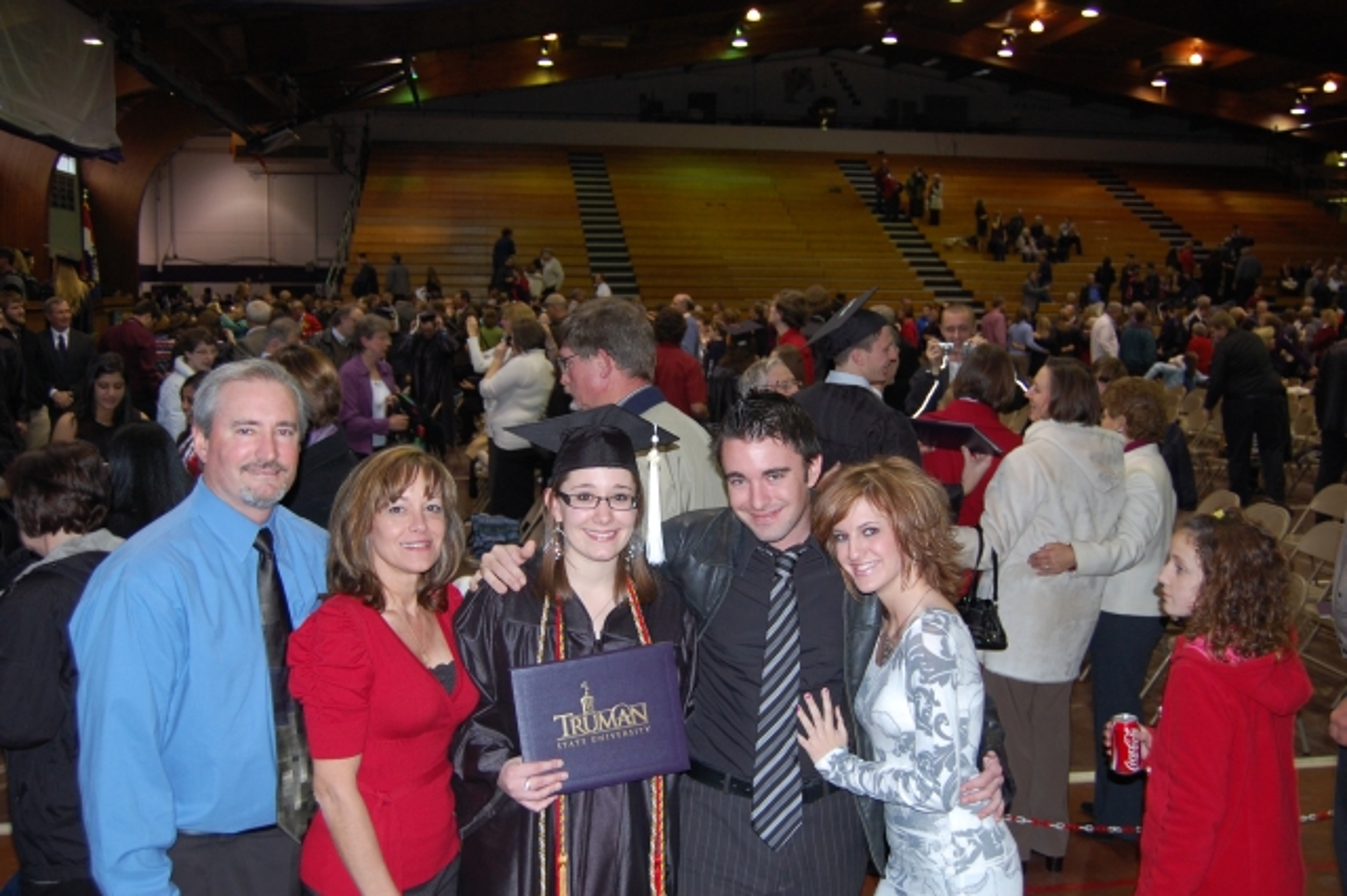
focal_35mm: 34
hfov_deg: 55.1
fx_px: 1290
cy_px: 448
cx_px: 674
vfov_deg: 38.3
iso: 400
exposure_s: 1/60
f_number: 3.8
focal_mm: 23
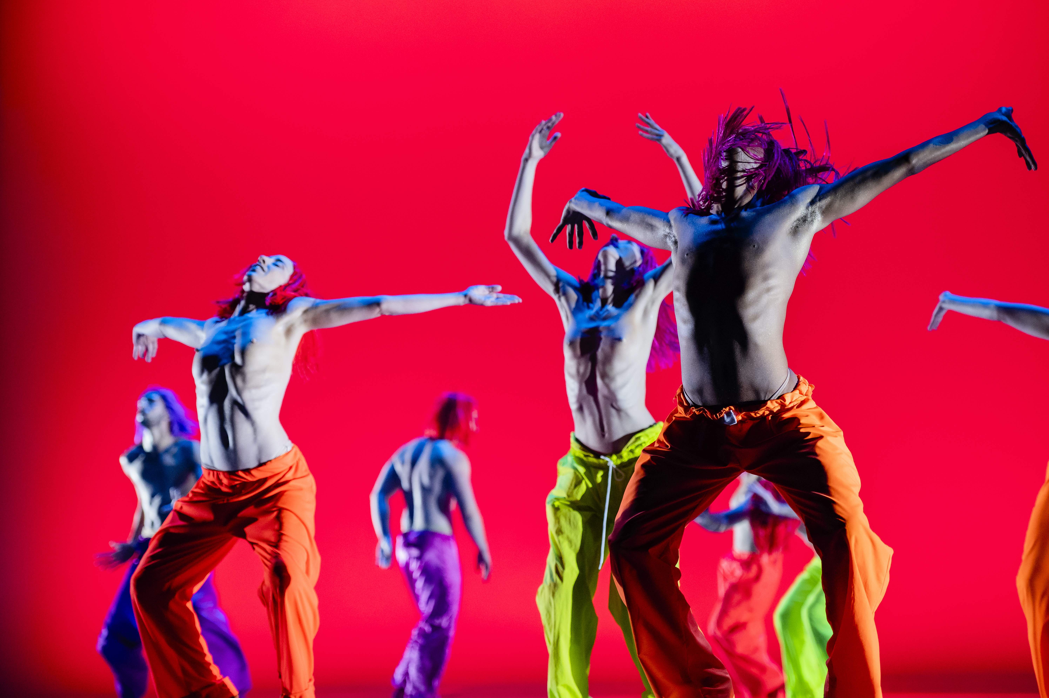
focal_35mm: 102
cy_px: 349
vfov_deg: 13.4
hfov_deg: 20.0
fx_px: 2970
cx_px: 524
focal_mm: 102
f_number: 3.2
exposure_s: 1/1000
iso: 3200
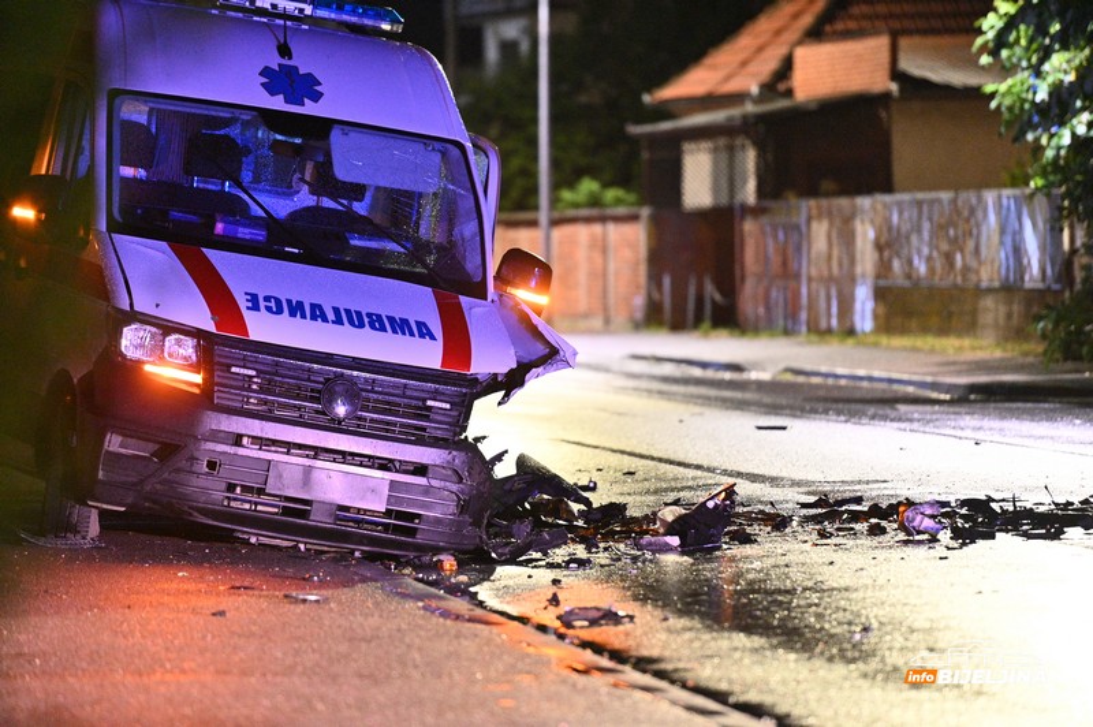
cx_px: 546
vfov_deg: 6.9
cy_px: 364
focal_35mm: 200
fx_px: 6067
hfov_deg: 10.3
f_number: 2.8
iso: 5000
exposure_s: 1/40
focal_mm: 200
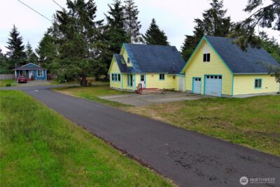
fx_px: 226
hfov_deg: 63.6
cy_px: 94
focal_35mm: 29
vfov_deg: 45.0
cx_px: 140
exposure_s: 1/328
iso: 100
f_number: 2.8
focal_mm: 10.57
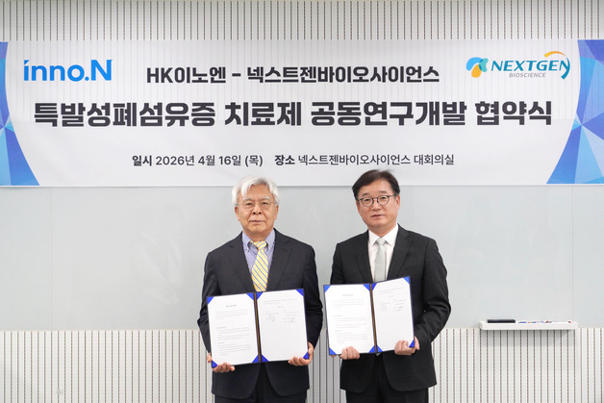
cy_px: 202
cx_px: 302
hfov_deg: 29.6
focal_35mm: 68
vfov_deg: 20.0
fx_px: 1141
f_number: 4
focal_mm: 68
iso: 800
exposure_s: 1/160
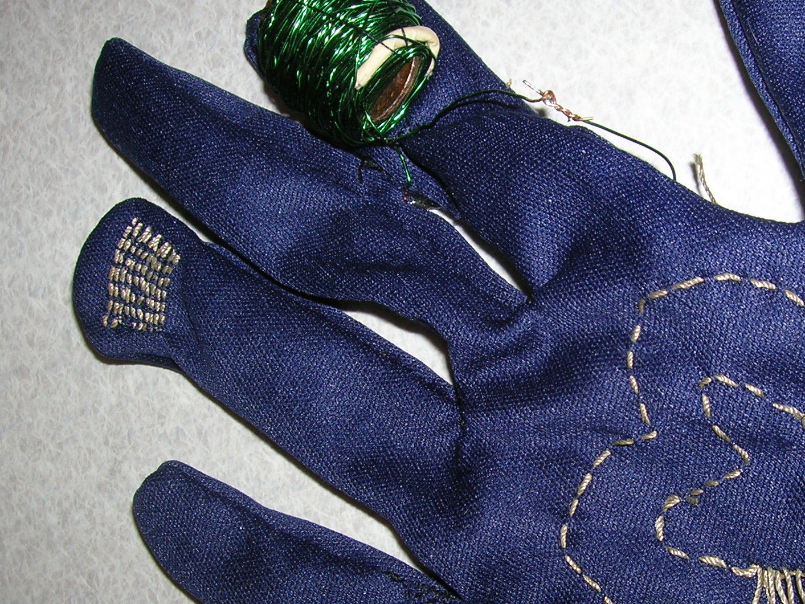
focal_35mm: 55
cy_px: 440
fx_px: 1279
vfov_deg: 26.3
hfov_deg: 34.6
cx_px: 538
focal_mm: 5.7
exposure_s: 1/60.1
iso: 50
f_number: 4.9
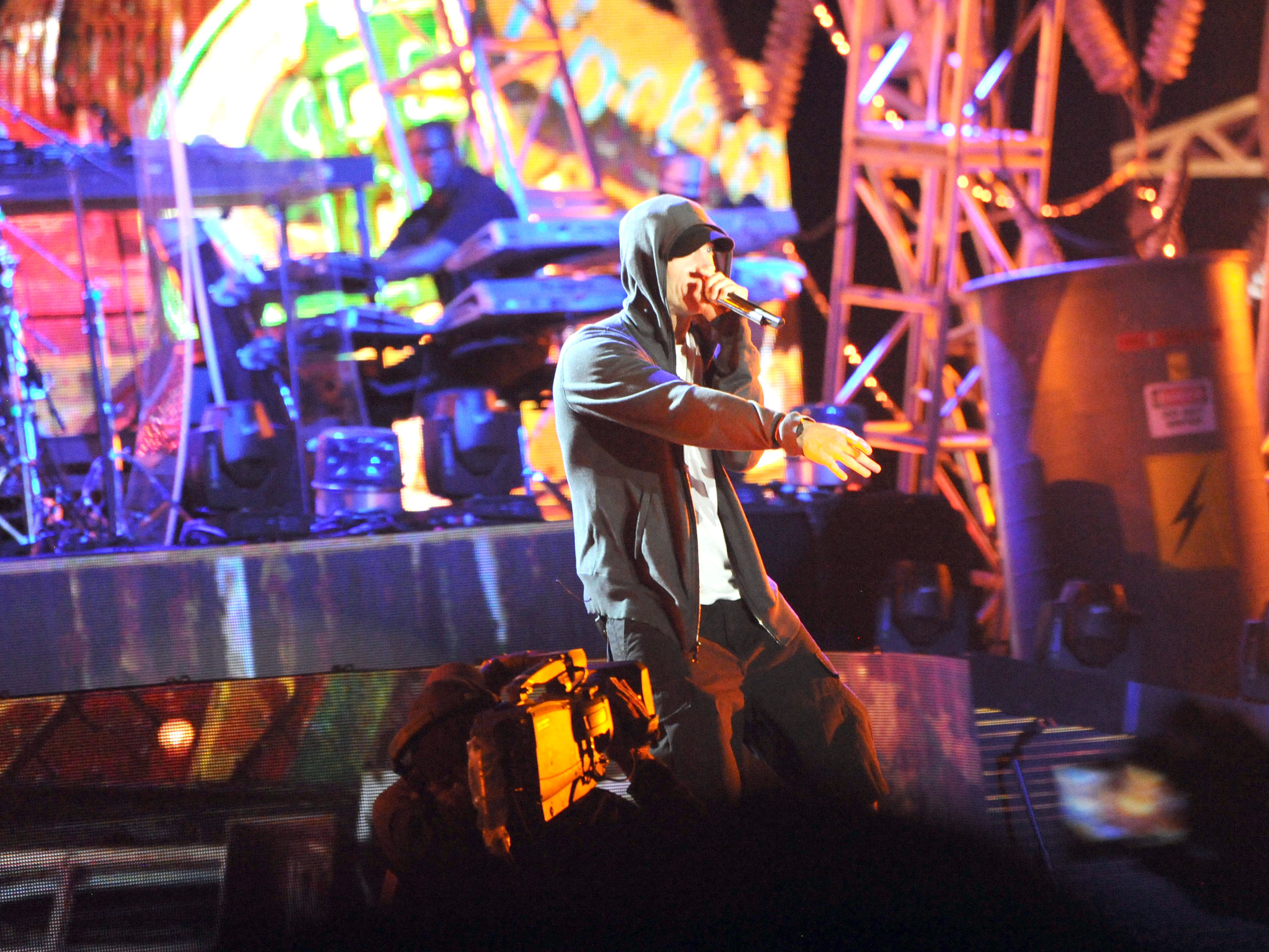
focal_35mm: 282
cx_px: 659
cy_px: 476
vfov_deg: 5.3
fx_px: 10337
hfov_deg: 7.0
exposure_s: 1/500
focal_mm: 260
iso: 10000
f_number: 5.6
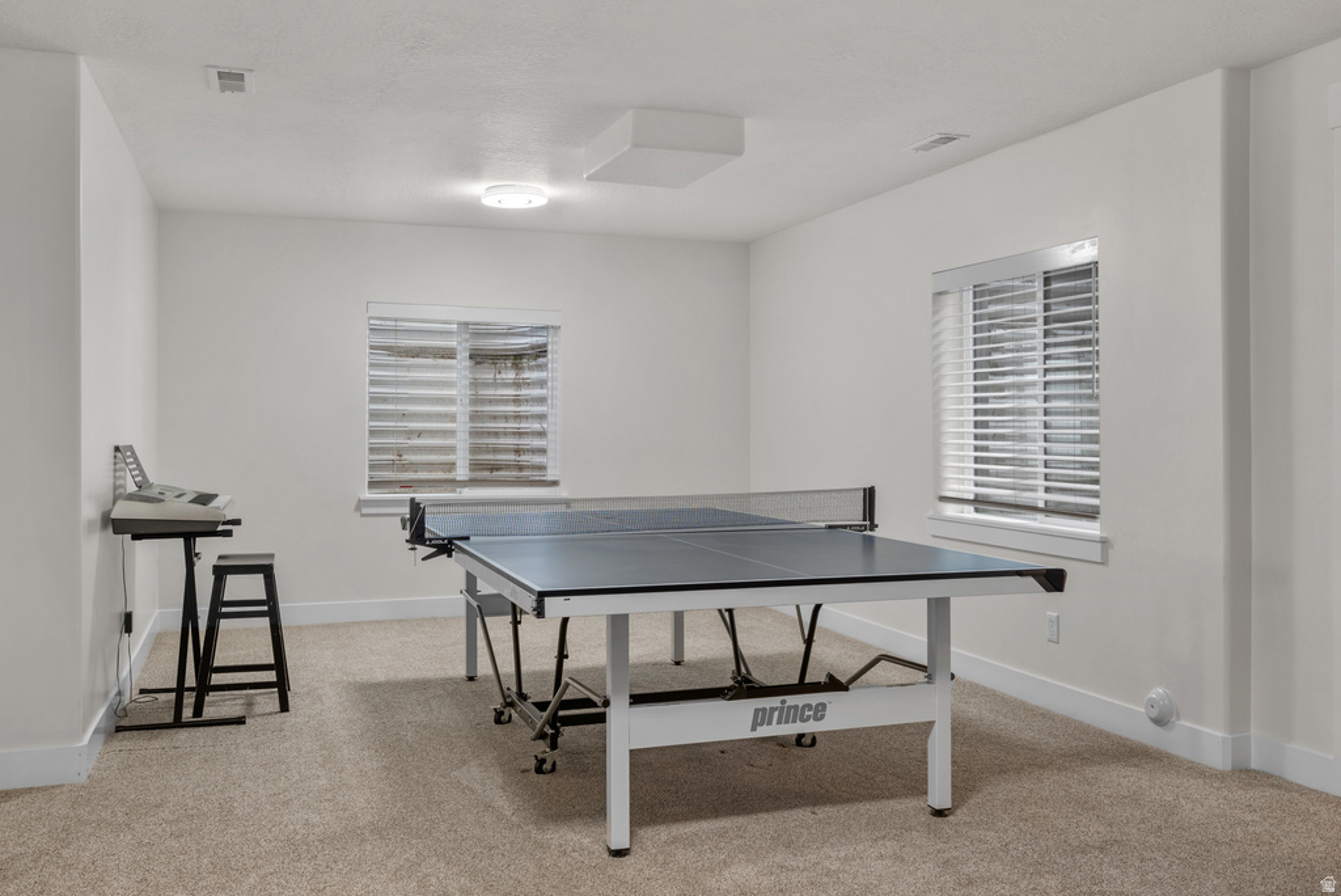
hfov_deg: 61.9
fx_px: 1118
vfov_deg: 43.7
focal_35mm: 30
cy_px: 448
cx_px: 670
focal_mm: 30
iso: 500
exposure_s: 1
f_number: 8
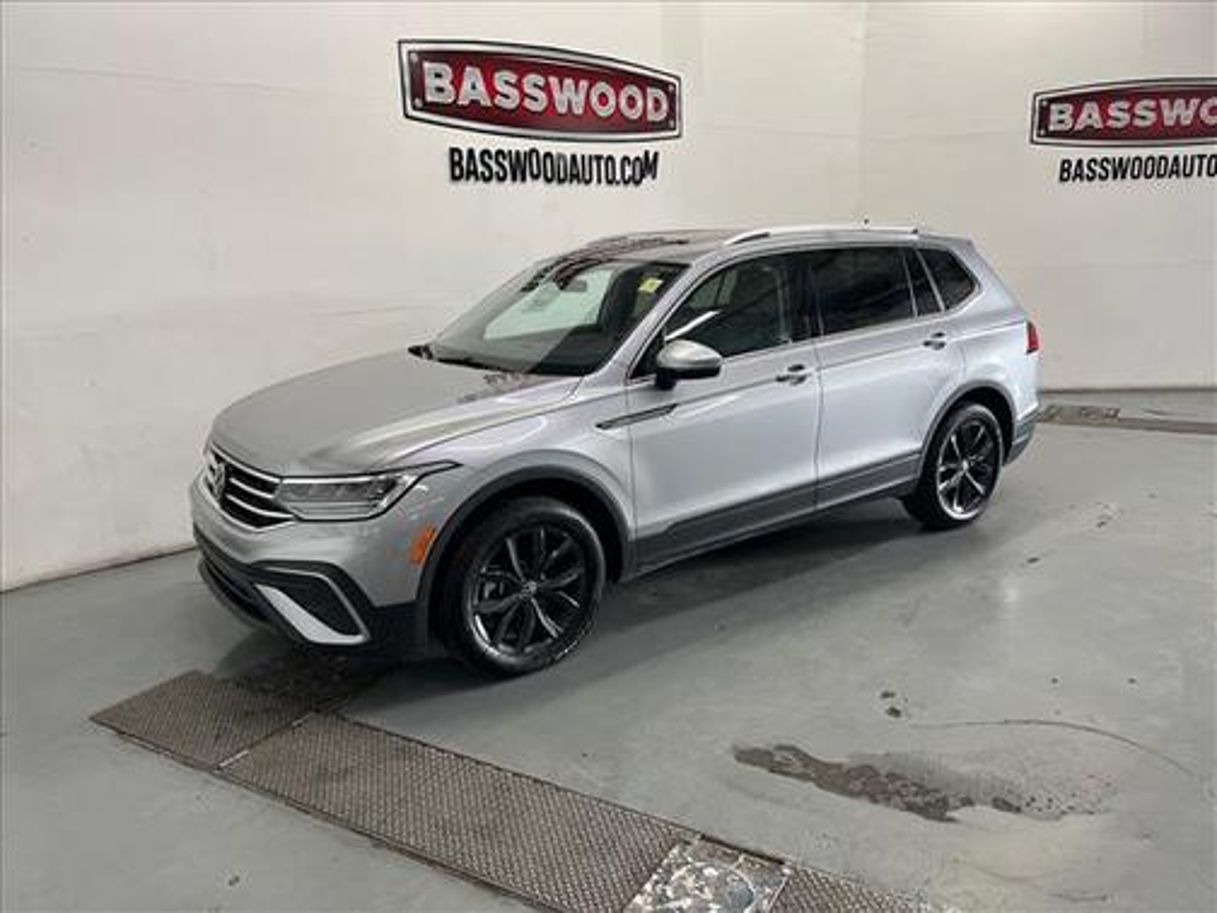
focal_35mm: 26
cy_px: 456
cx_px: 608
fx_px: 914
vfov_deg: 53.1
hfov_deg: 67.3
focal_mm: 5.7
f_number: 1.5
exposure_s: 1/120
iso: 100
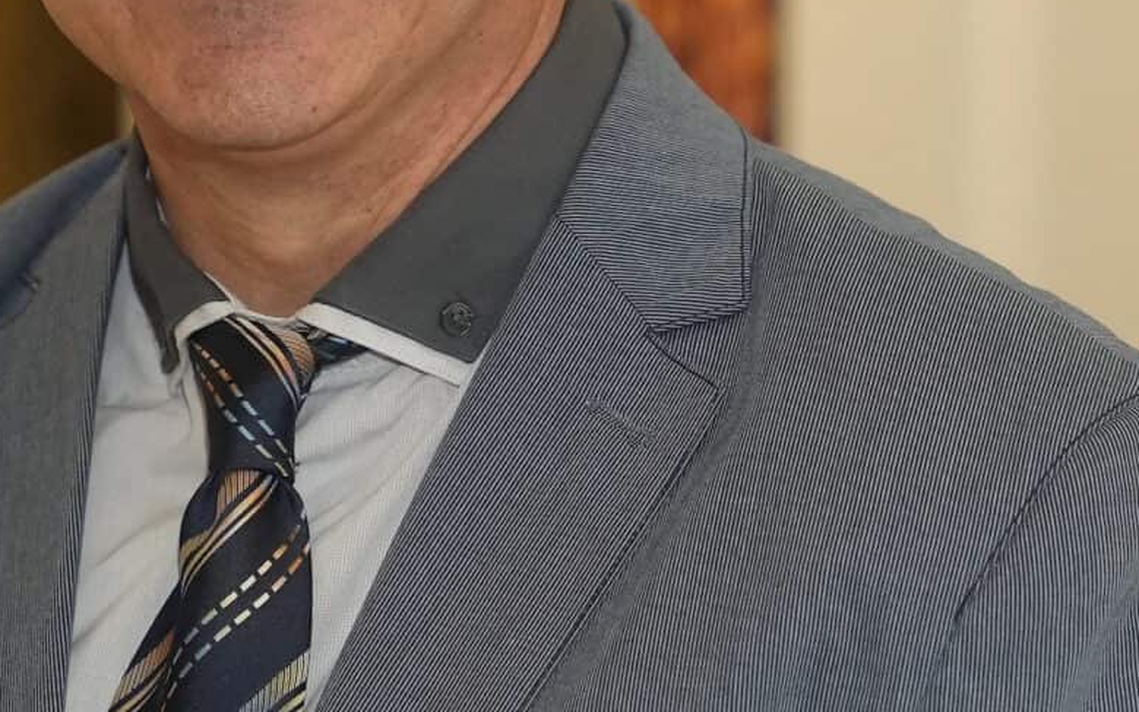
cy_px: 64
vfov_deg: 6.2
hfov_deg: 9.9
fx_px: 6550
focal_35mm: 211
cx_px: 260
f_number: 3.5
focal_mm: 63
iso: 2500
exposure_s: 1/125
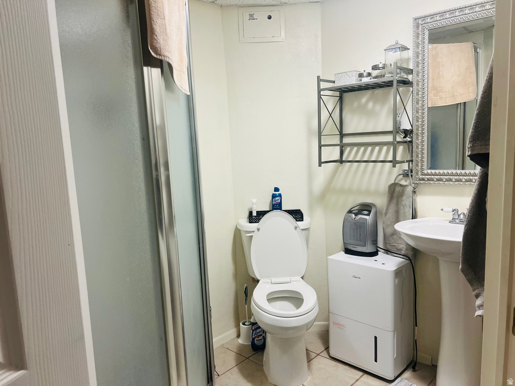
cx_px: 258
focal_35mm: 26
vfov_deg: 53.1
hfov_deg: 67.3
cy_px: 193
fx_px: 387
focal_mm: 5.7
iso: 200
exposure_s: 1/60
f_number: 1.5
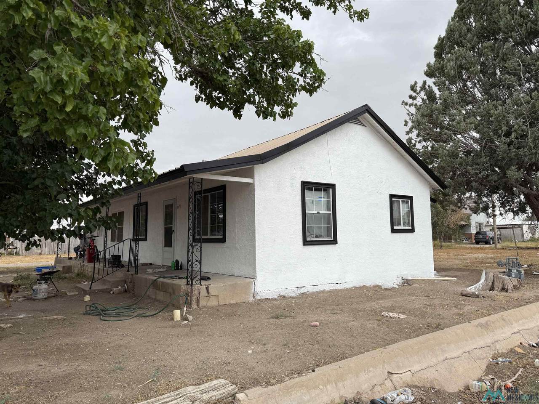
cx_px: 270
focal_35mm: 24
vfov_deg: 56.8
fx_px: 374
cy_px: 202
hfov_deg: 71.6
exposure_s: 1/2232
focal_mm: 6.76
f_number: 1.78
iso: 80
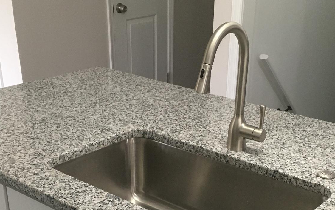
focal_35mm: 56
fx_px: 511
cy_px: 206
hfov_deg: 36.3
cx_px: 173
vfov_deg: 22.3
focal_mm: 4.15
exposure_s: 1/30
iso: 125
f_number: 2.2
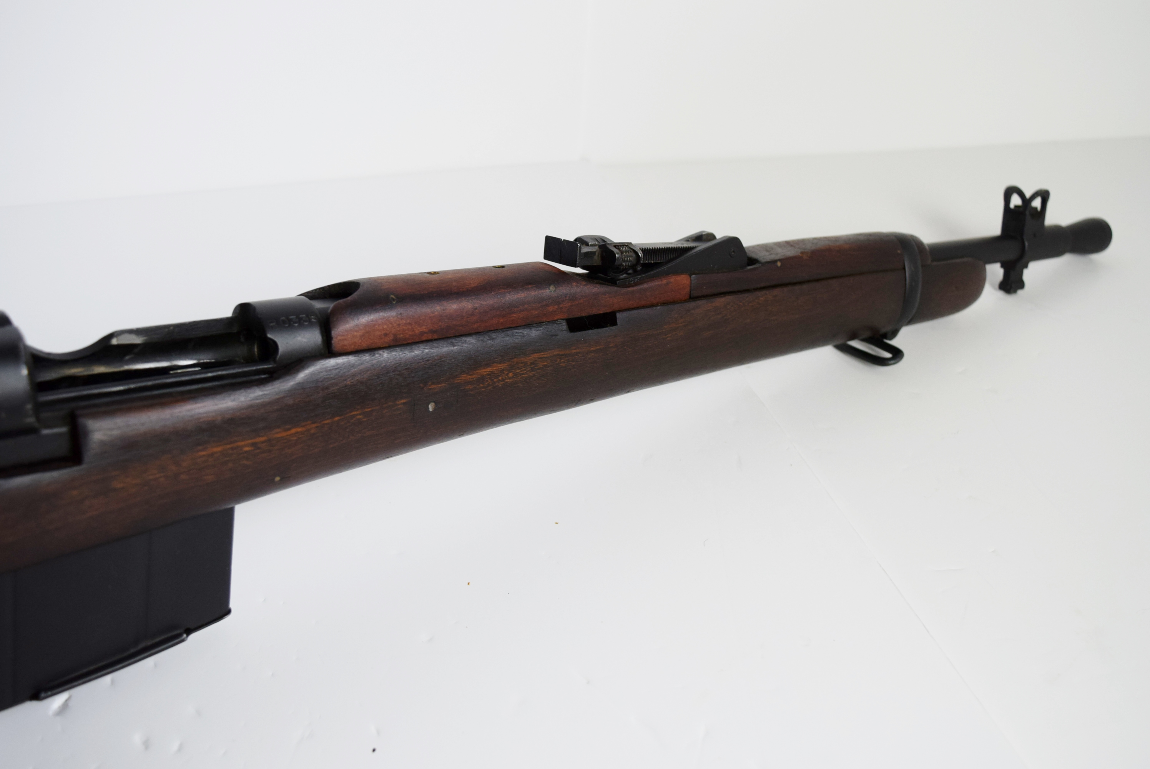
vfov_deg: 36.9
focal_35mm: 36
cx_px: 575
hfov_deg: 53.1
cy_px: 384
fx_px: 1151
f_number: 5.6
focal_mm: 24
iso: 800
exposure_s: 1/125
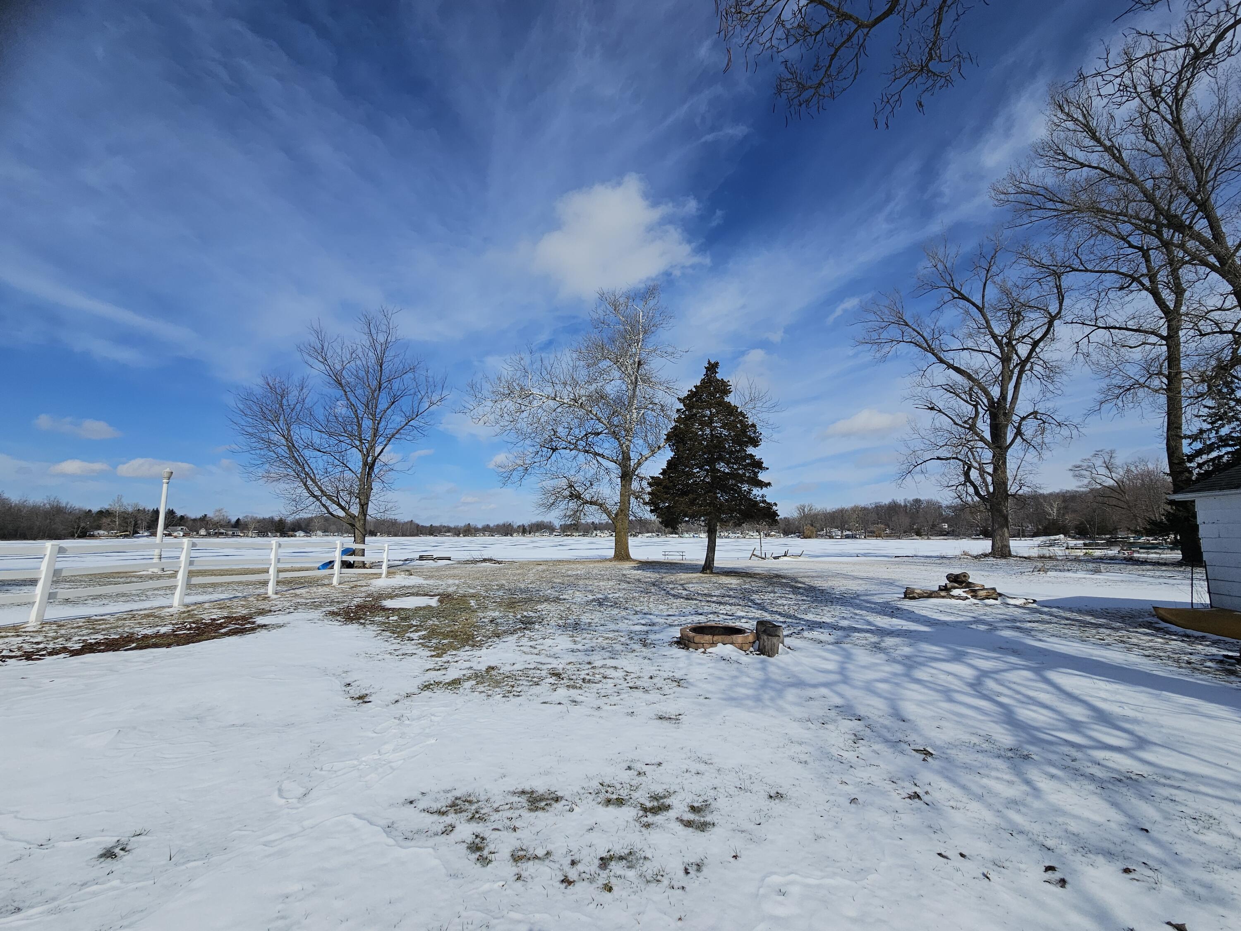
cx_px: 620
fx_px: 466
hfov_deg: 106.2
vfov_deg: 89.9
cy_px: 466
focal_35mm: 13
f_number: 2.2
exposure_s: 1/6294
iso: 50
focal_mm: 2.2
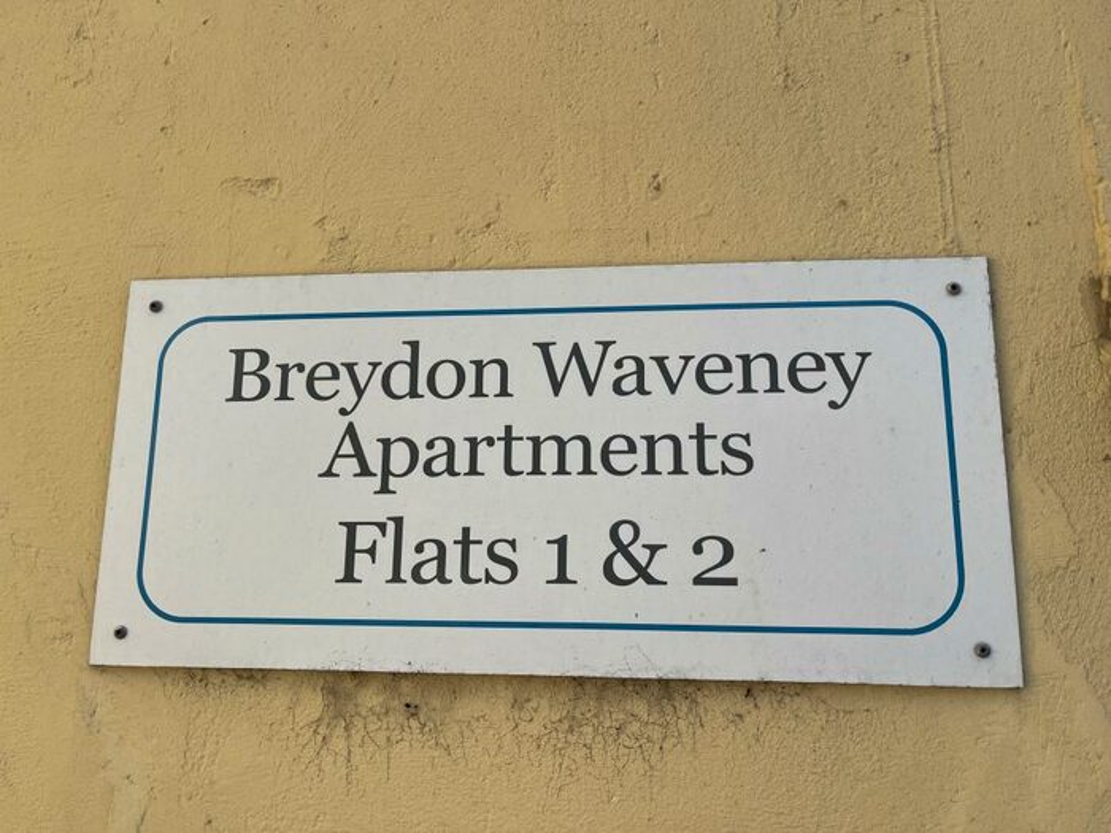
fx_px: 834
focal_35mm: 26
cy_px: 416
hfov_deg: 67.3
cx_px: 556
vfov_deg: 53.1
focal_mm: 5.1
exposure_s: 1/2083
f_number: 1.6
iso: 32
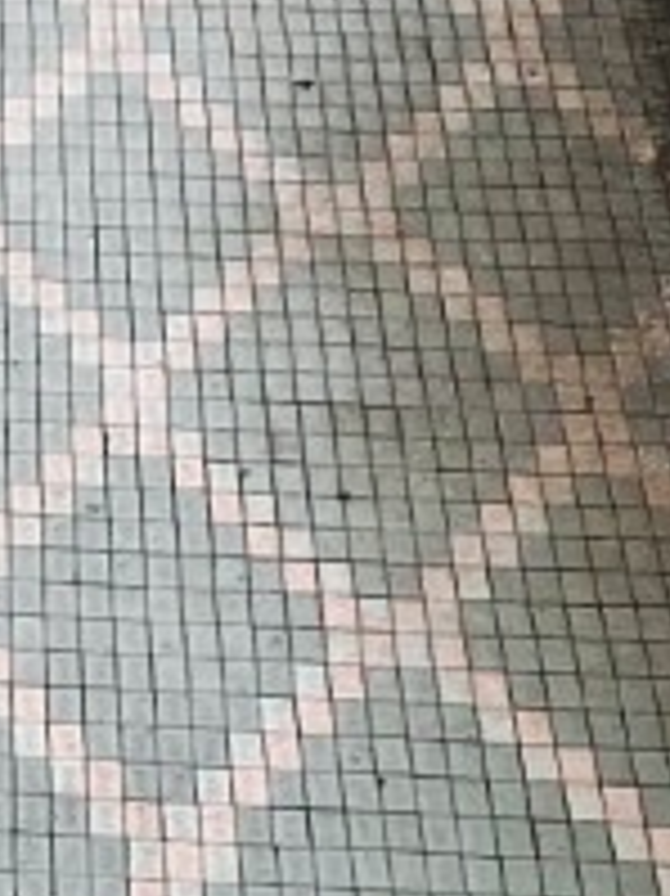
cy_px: 1103
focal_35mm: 188
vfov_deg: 10.3
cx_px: -567
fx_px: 4857
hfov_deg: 7.6
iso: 40
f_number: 1.8
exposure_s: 1/122
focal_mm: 4.25
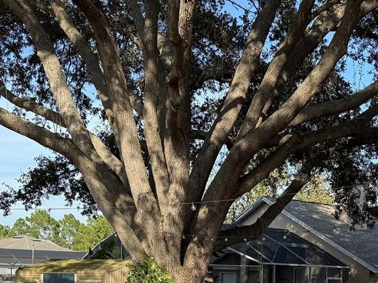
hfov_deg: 28.9
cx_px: 286
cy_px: 355
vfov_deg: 20.5
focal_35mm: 66
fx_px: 720
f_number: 1.78
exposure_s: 1/2110
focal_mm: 6.76
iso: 80
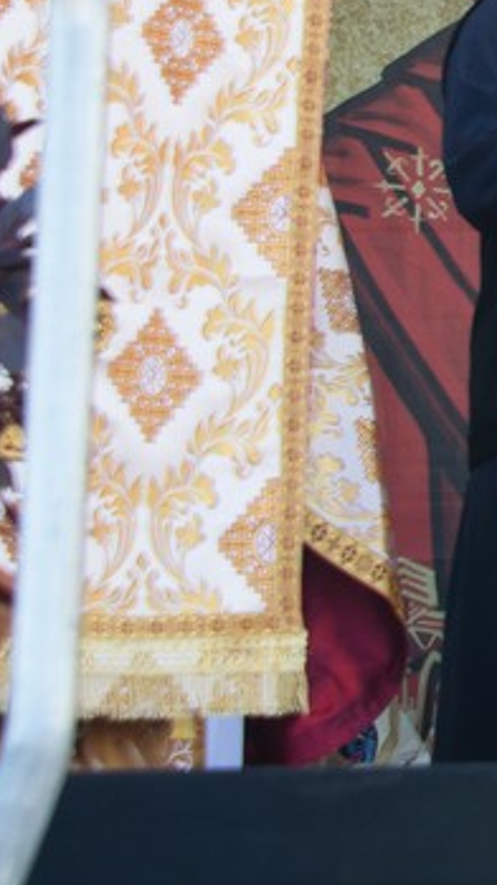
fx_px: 4856
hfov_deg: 5.5
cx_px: 1426
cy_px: 3
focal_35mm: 207
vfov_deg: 10.3
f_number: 6.3
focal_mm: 48
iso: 400
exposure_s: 1/160
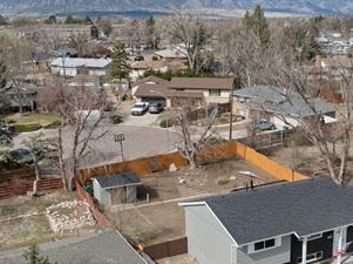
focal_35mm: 51
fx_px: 519
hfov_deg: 36.8
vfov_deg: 28.4
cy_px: 158
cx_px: 254
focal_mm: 12.29
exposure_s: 1/2000
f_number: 2.8
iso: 100
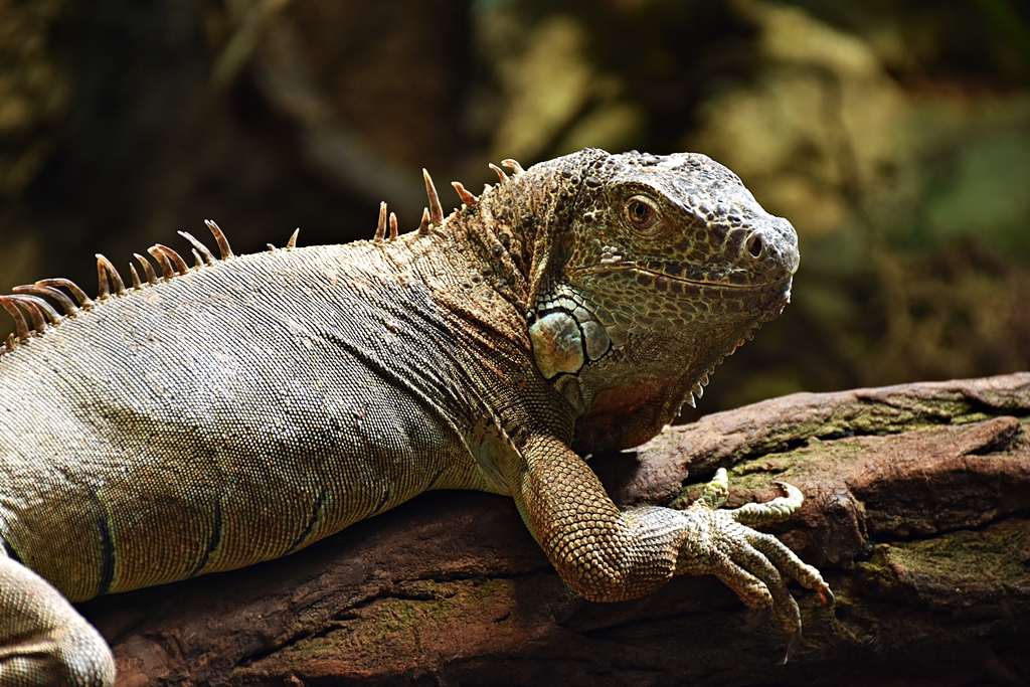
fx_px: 5236
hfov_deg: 11.2
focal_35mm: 183
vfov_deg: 7.5
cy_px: 344
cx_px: 515
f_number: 5.6
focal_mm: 122
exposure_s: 1/60
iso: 400
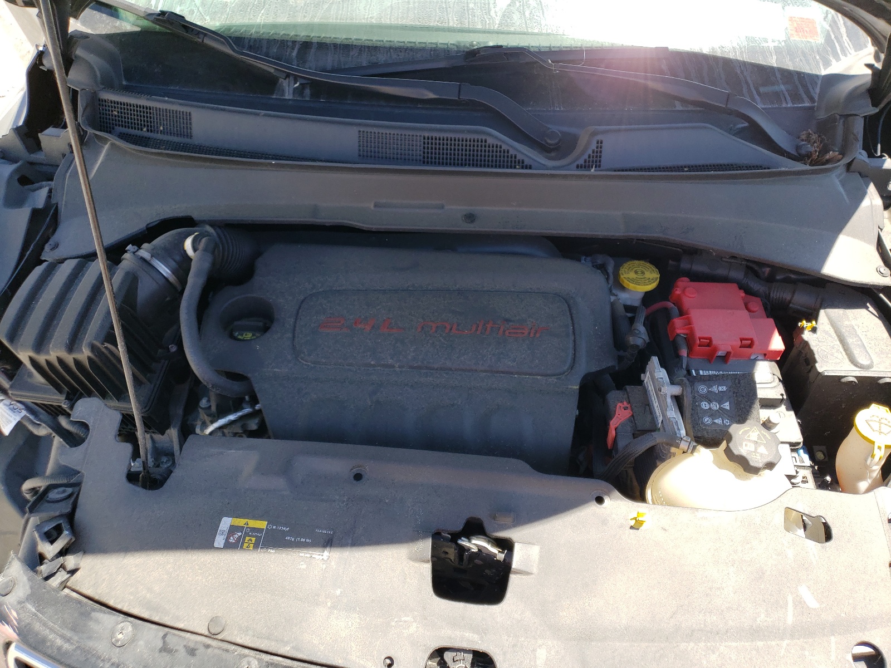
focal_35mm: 26
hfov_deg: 67.3
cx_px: 446
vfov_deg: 53.1
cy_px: 334
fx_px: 669
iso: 50
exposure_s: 1/667
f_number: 1.5
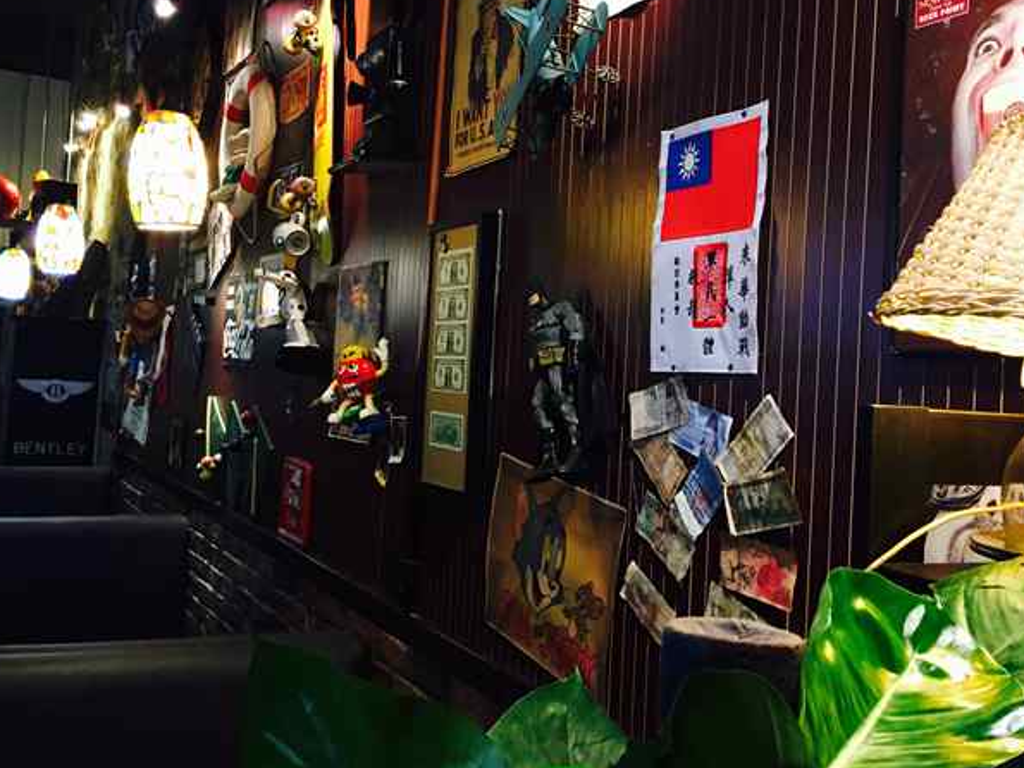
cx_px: 496
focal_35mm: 39
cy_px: 324
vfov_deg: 36.7
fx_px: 1153
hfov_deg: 47.9
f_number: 2.2
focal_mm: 4.15
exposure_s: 1/20
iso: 250
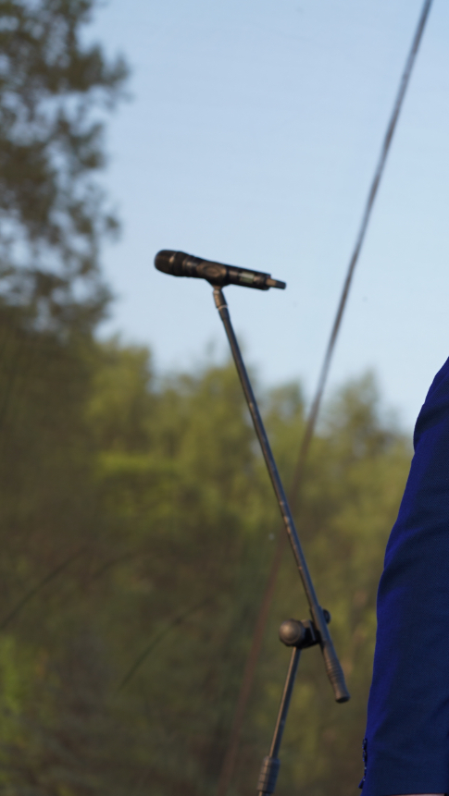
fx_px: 3510
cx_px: 589
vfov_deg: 13.0
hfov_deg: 7.2
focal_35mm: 166
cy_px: 396
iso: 100
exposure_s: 1/100
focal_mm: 105
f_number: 4.5
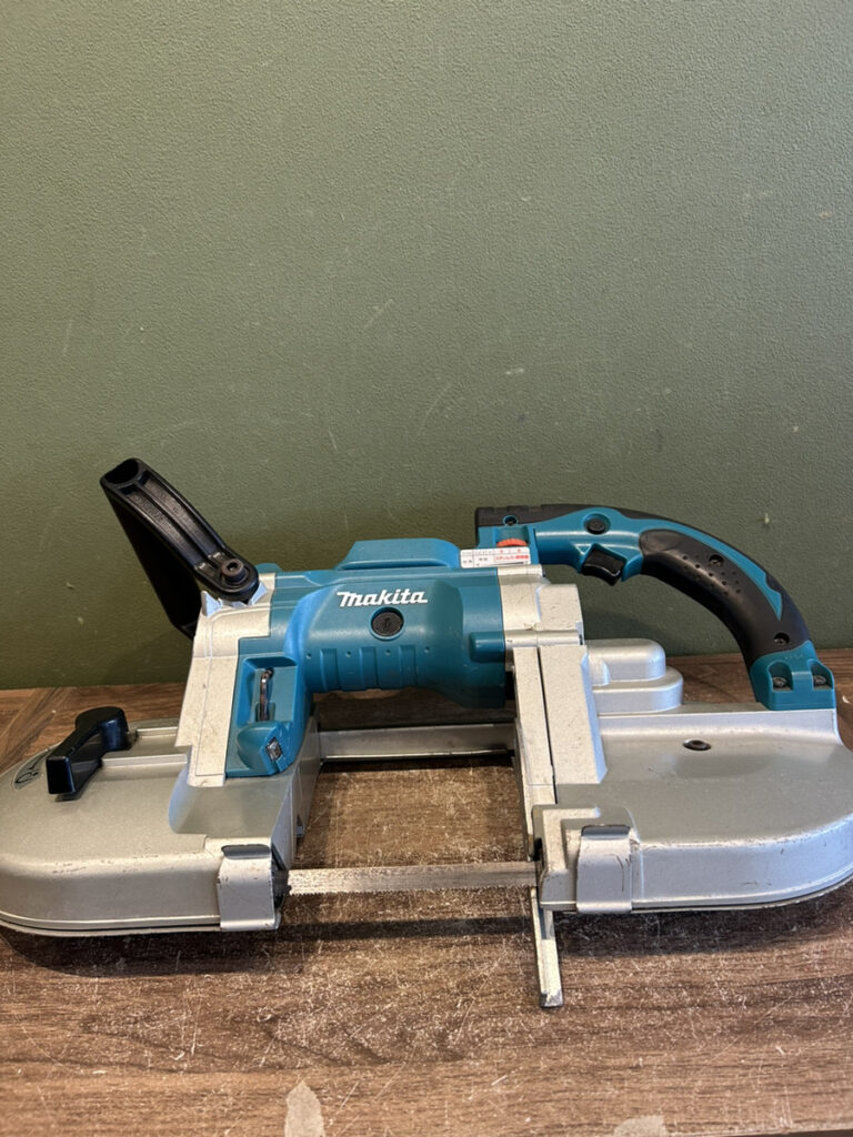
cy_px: 568
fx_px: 854
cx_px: 426
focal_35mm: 26
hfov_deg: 53.1
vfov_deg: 67.3
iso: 125
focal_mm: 5.7
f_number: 1.5
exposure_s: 1/100
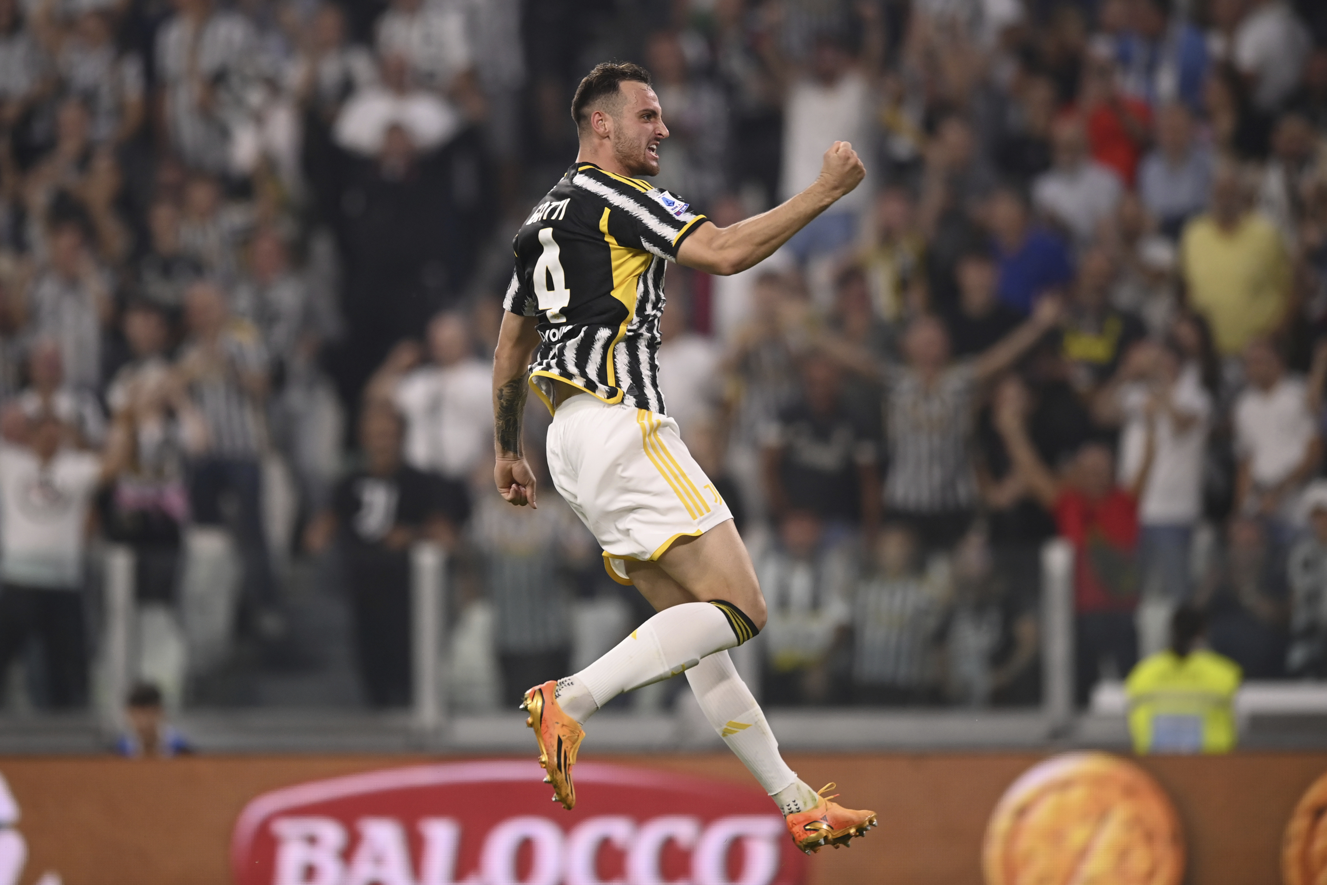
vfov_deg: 3.4
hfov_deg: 5.2
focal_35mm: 400
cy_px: 442
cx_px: 664
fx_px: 14743
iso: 2000
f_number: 3.2
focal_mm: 400
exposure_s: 1/1600
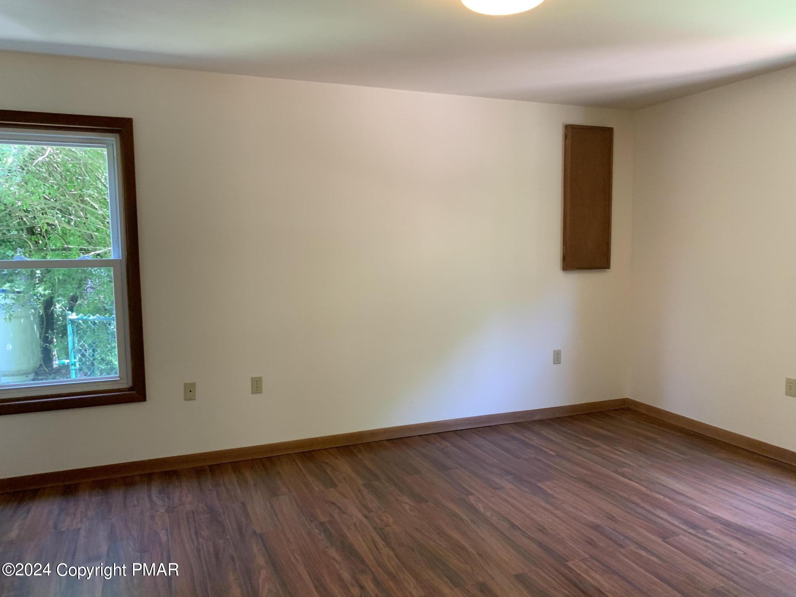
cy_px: 298
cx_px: 398
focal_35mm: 26
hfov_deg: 67.3
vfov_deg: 53.1
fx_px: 598
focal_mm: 4.25
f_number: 1.8
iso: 250
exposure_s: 1/60
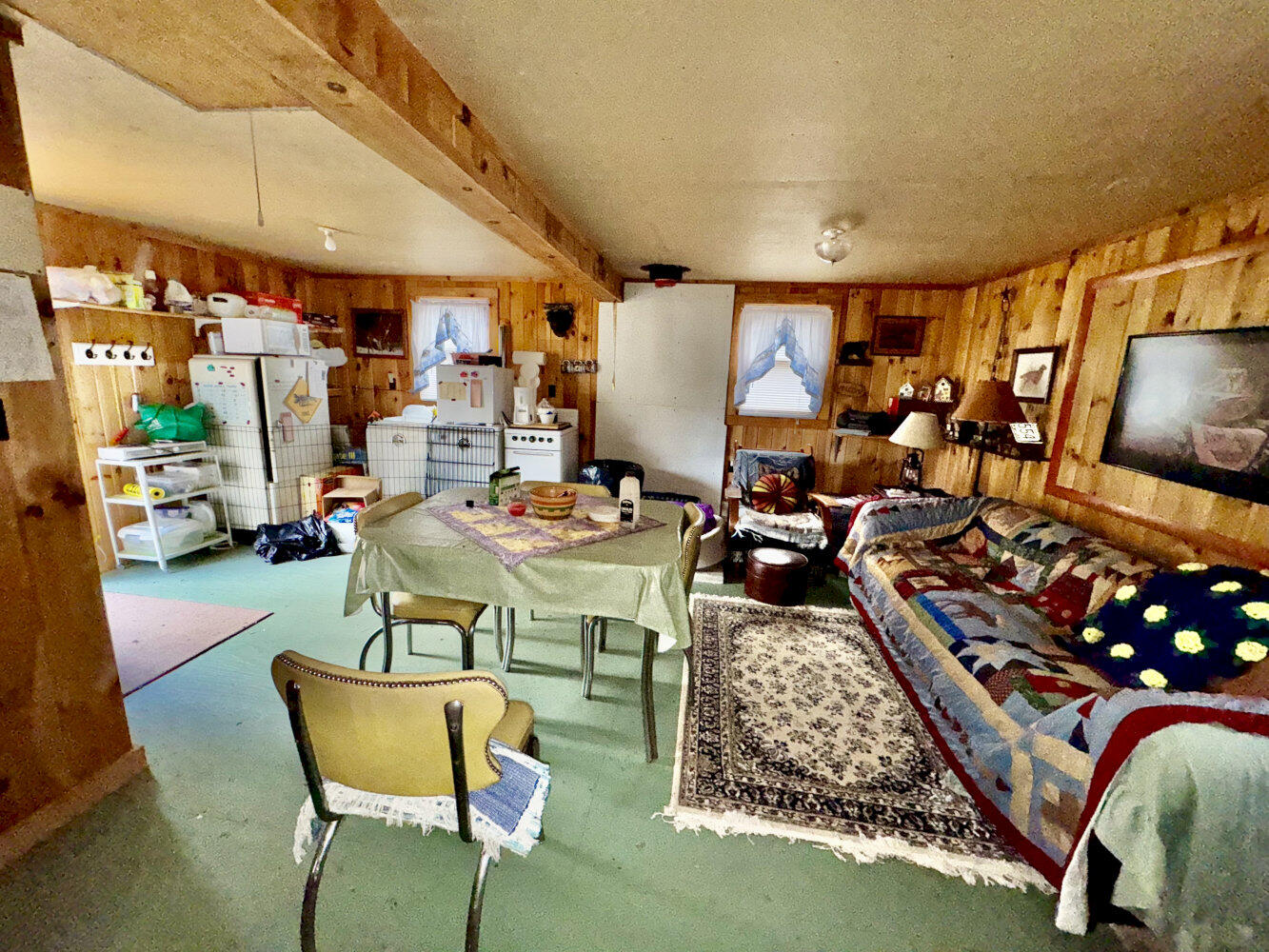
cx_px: 634
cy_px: 476
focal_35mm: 14
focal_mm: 2.22
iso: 100
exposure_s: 1/60
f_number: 2.2
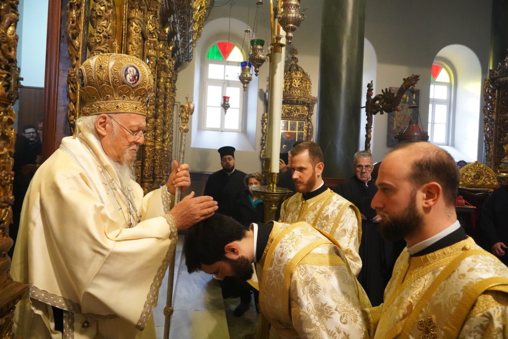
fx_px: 339
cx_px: 254
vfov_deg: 53.1
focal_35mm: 24
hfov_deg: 73.7
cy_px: 170
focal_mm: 24
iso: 16000
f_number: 5.6
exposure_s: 1/320
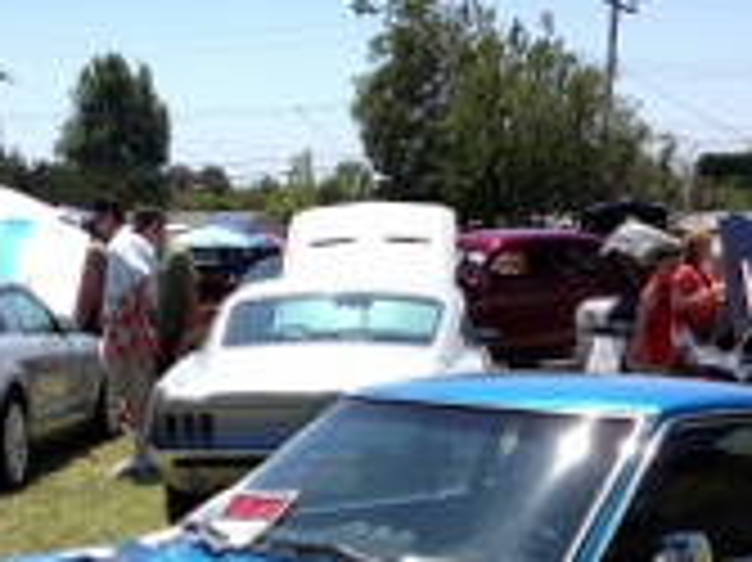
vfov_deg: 16.8
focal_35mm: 84
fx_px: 1824
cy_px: 661
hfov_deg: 23.3
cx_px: 302
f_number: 2.4
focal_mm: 4.28
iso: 50
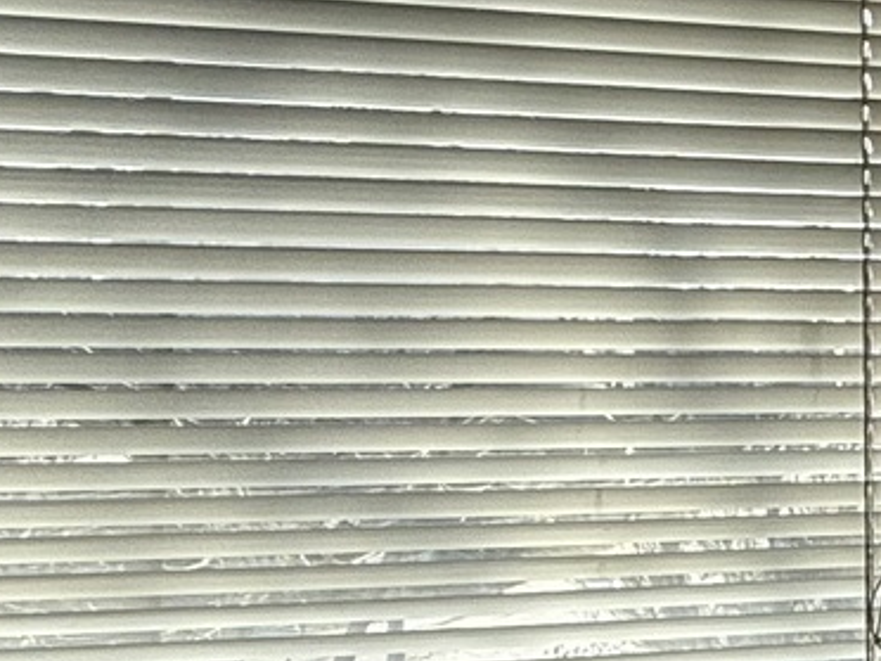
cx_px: 2089
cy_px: 426
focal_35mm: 77
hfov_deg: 15.2
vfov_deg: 19.1
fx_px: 1960
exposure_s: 1/510
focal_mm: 2.22
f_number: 2.2
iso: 50
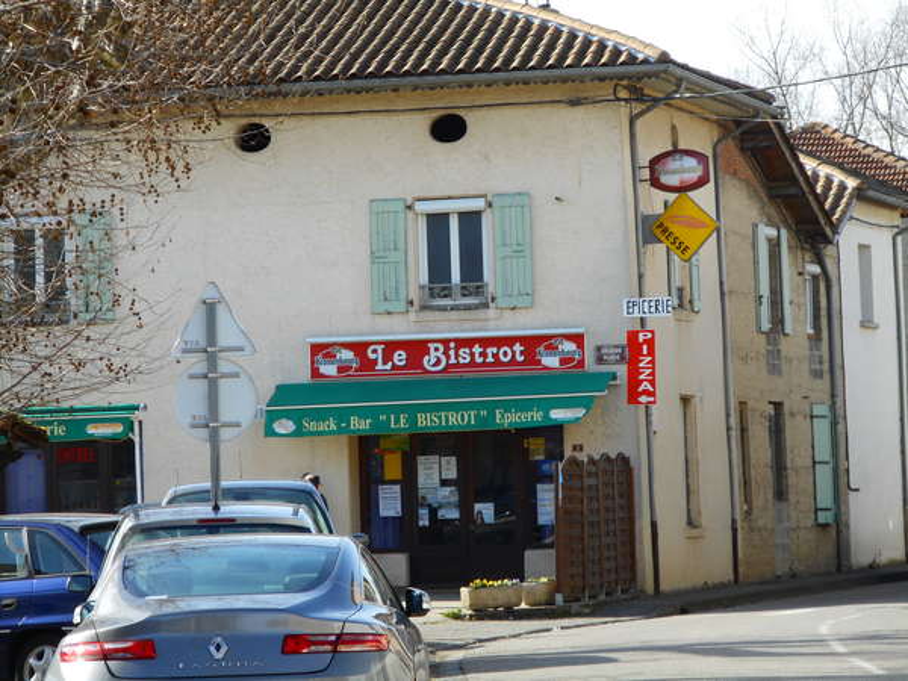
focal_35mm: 200
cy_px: 340
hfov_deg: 9.9
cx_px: 454
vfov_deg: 7.4
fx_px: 5246
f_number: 6.6
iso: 80
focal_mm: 36
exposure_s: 1/100
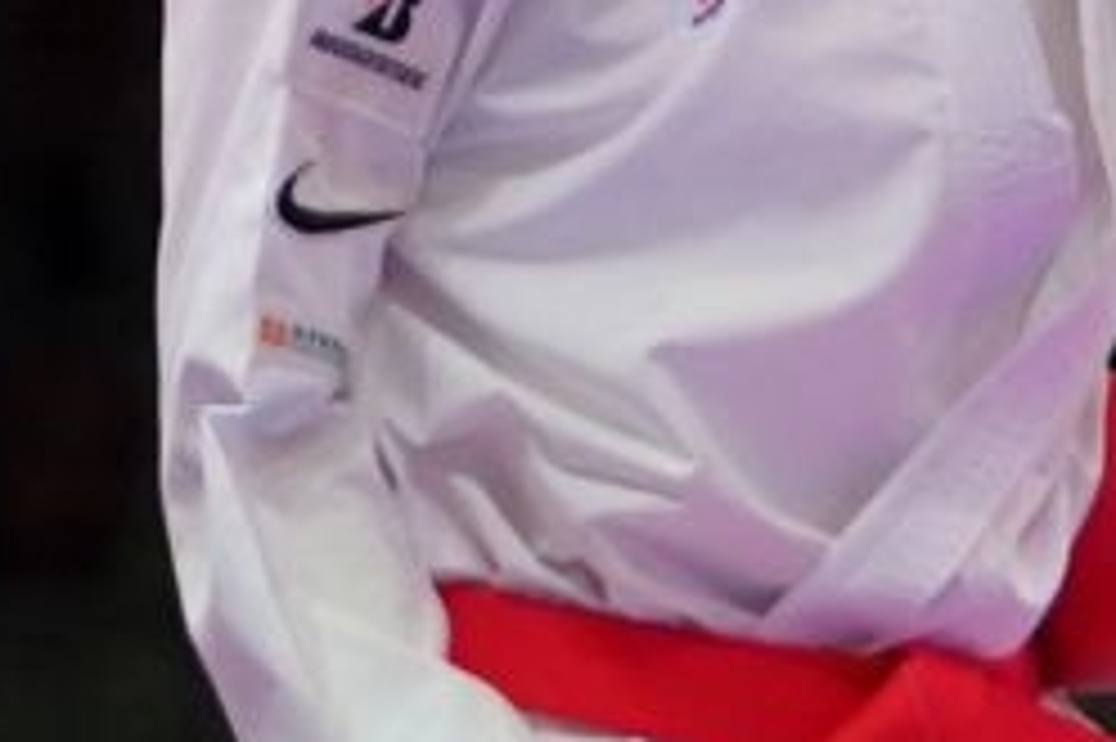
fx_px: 36709
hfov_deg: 1.7
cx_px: 891
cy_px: 526
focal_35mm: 1185
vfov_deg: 1.2
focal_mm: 109
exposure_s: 1/1000
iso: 640
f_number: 2.8
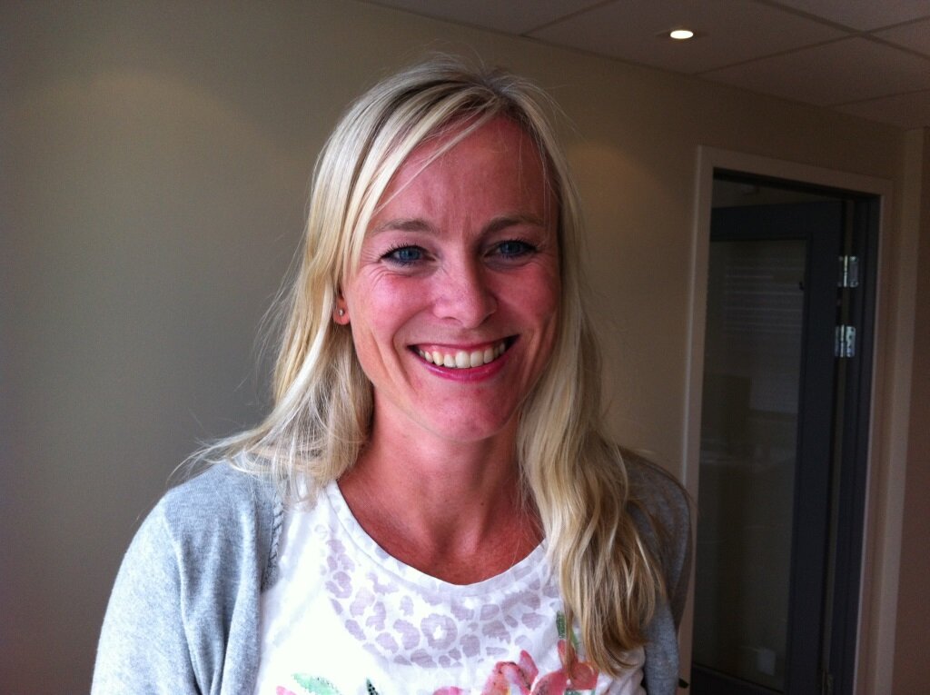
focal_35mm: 35
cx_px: 465
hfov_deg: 52.7
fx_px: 939
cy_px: 348
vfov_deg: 40.6
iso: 100
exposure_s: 1/120
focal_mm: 3.85
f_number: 2.8
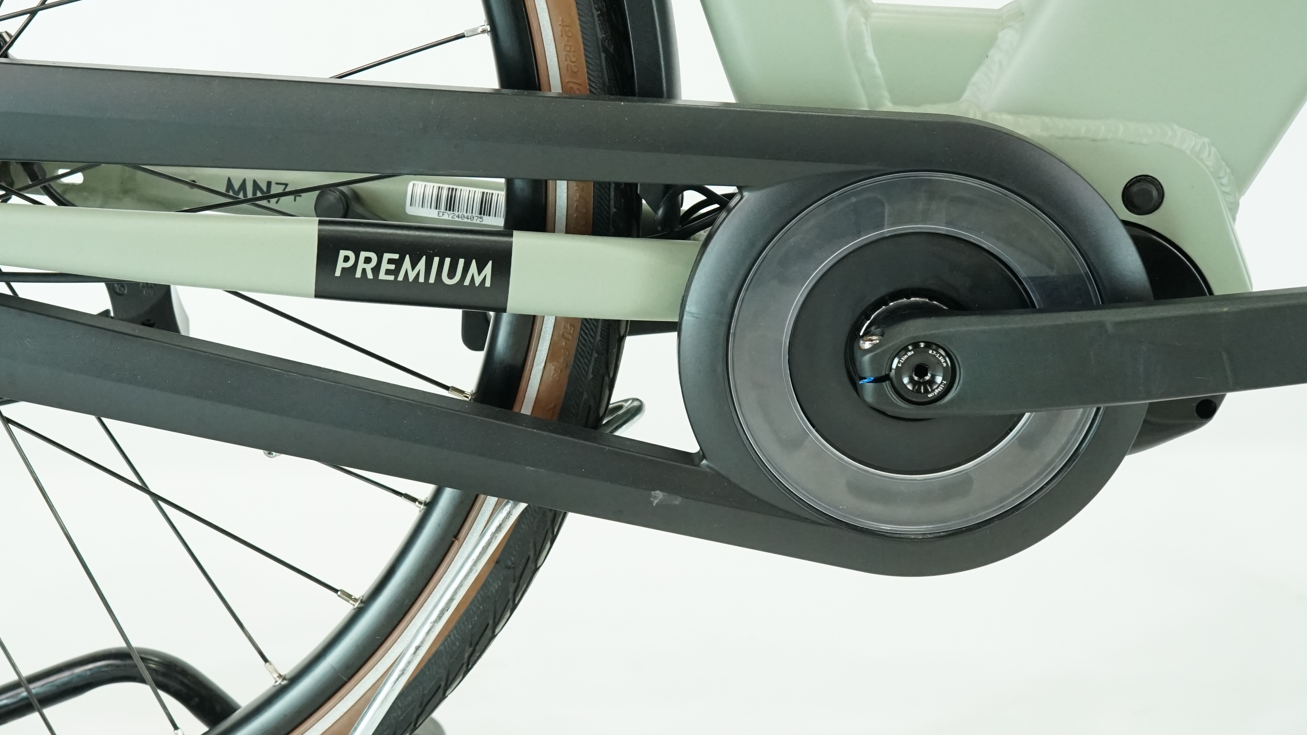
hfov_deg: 35.3
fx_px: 2045
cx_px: 520
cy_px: 288
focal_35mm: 59
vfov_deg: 20.4
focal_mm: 36
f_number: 5.6
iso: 2500
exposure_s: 1/200
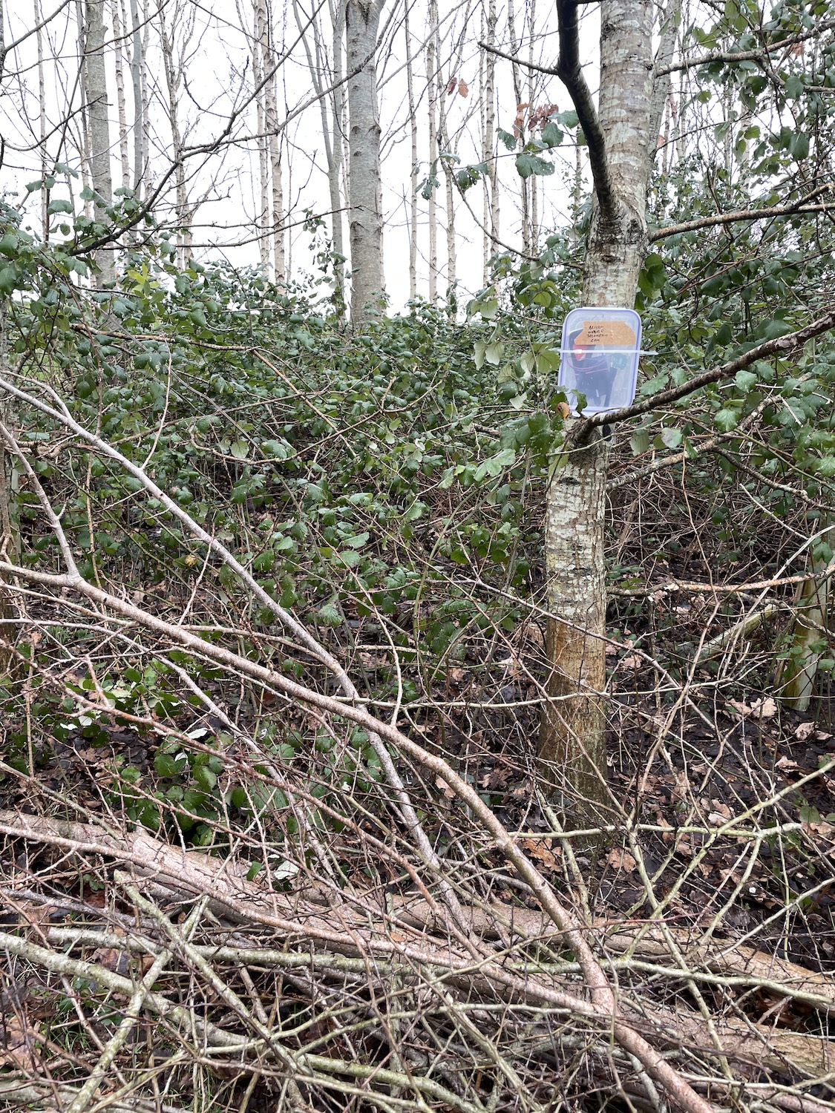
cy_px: 556
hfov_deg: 53.1
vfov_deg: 67.3
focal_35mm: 26
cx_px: 418
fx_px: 836
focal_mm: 4.2
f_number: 1.6
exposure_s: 1/167
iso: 32
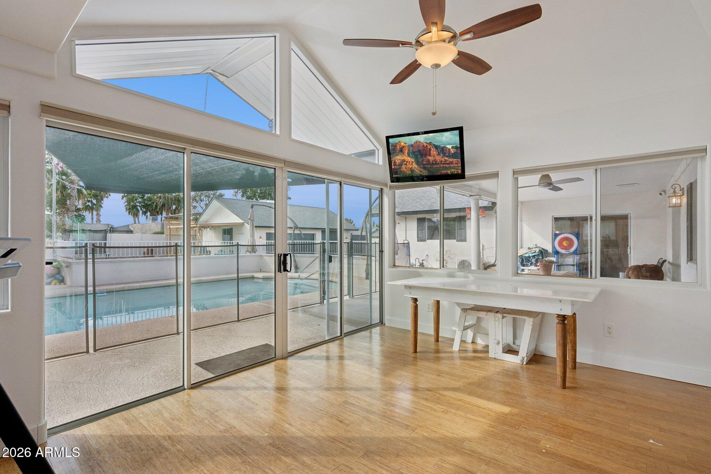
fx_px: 336
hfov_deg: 93.3
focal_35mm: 17
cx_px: 356
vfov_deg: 70.4
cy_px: 237
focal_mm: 17
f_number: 8
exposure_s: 1/250
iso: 320
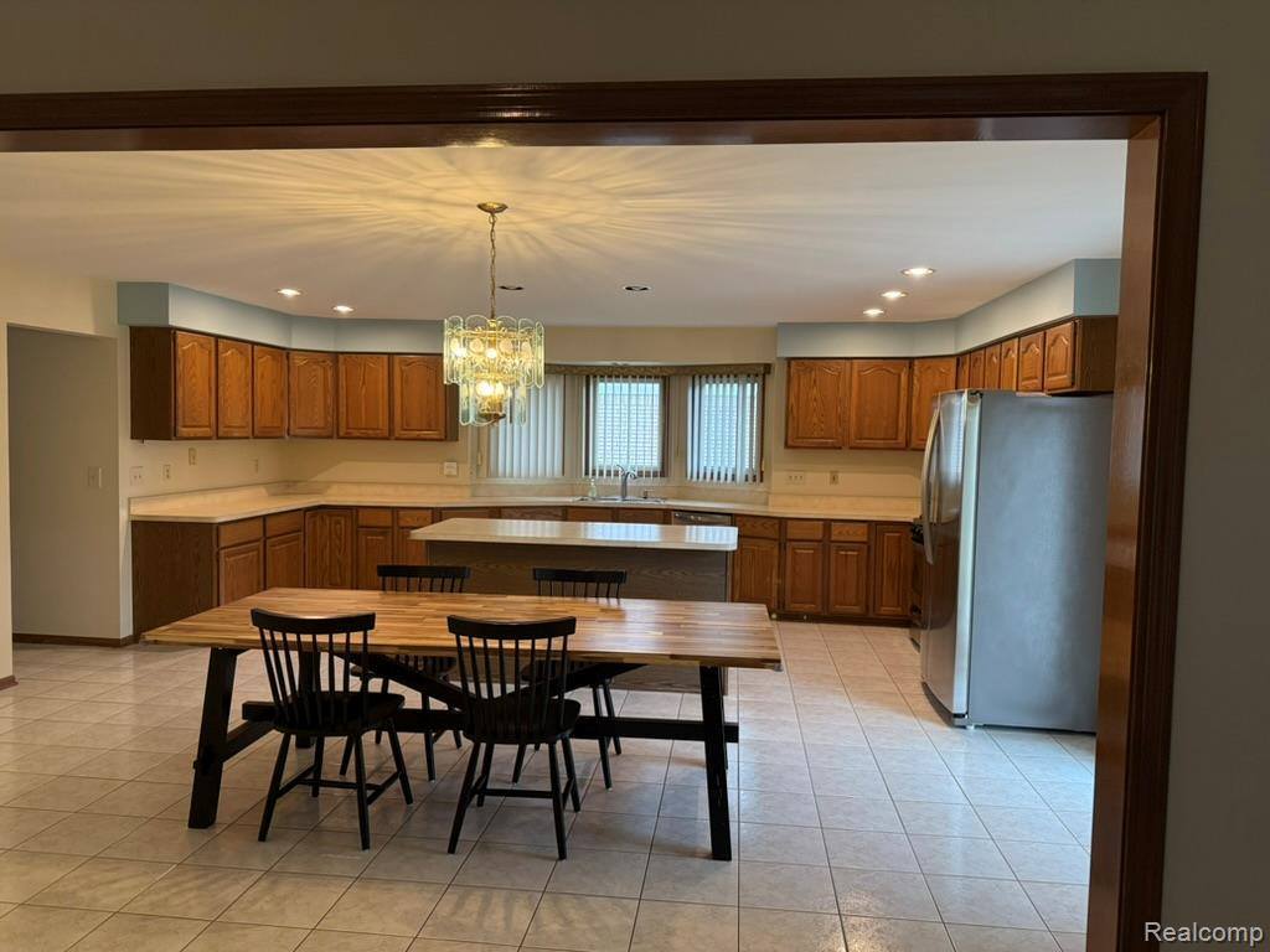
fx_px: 881
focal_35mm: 24
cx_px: 635
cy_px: 476
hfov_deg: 71.6
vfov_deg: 56.8
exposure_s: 1/120
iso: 320
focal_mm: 6.76
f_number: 1.78
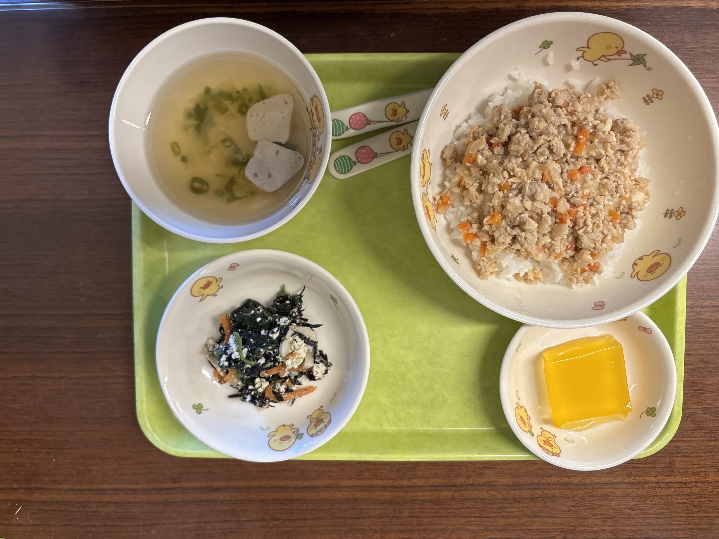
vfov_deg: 53.1
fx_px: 540
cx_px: 360
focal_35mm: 26
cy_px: 270
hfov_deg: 67.3
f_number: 1.6
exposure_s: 1/101
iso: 125
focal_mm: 5.96
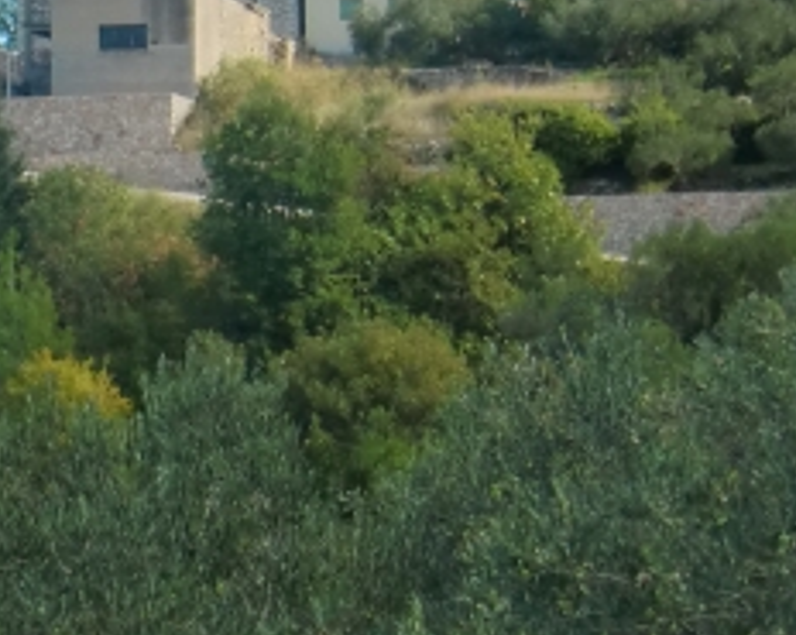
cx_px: -154
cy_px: 172
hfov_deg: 14.6
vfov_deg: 12.0
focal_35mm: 128
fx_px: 3012
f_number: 8.9
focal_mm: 6.66
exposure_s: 1/160
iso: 100
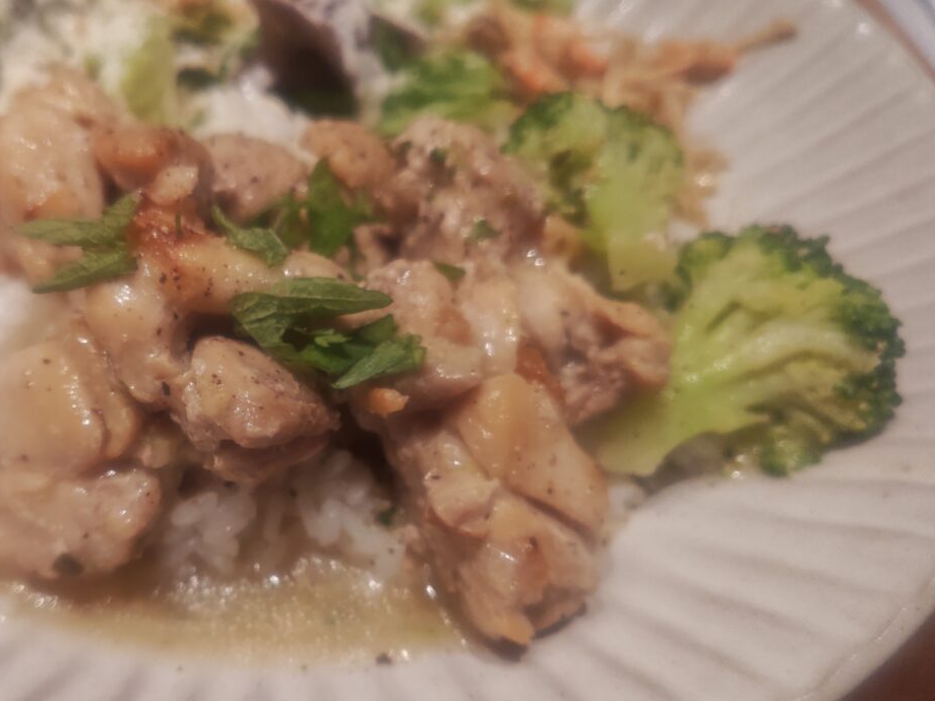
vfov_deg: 44.0
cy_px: 406
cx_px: 299
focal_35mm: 32
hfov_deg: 55.4
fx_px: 864
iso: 276
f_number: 1.9
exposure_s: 1/50
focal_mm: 5.56
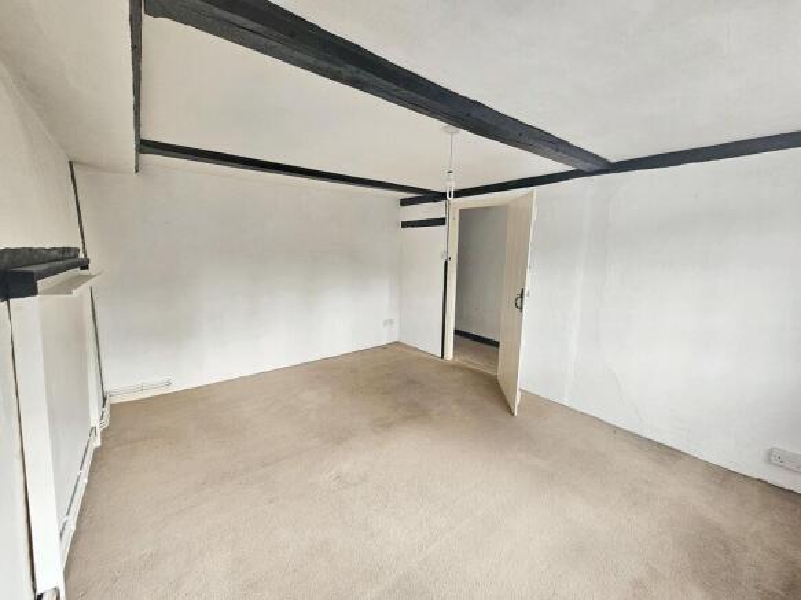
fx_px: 301
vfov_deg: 89.9
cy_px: 300
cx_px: 400
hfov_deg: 106.2
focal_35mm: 13
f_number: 2.2
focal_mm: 2.2
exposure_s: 1/60
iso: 64
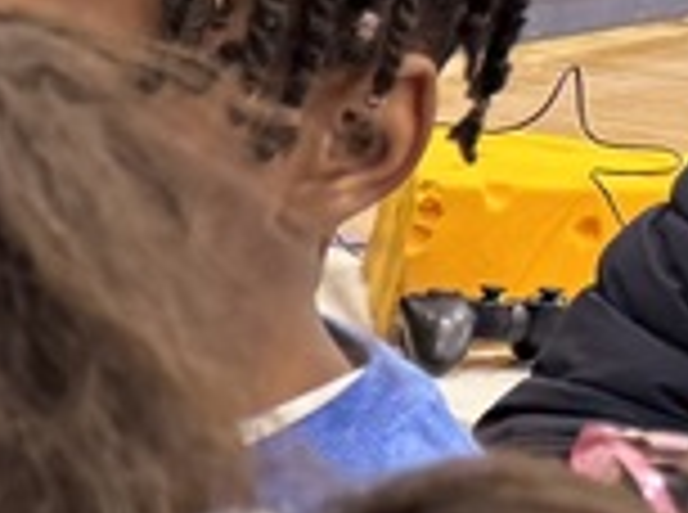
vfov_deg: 8.6
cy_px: 1107
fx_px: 3192
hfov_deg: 9.5
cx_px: -1421
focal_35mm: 161
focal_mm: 6.76
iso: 200
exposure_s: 1/120
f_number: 1.78
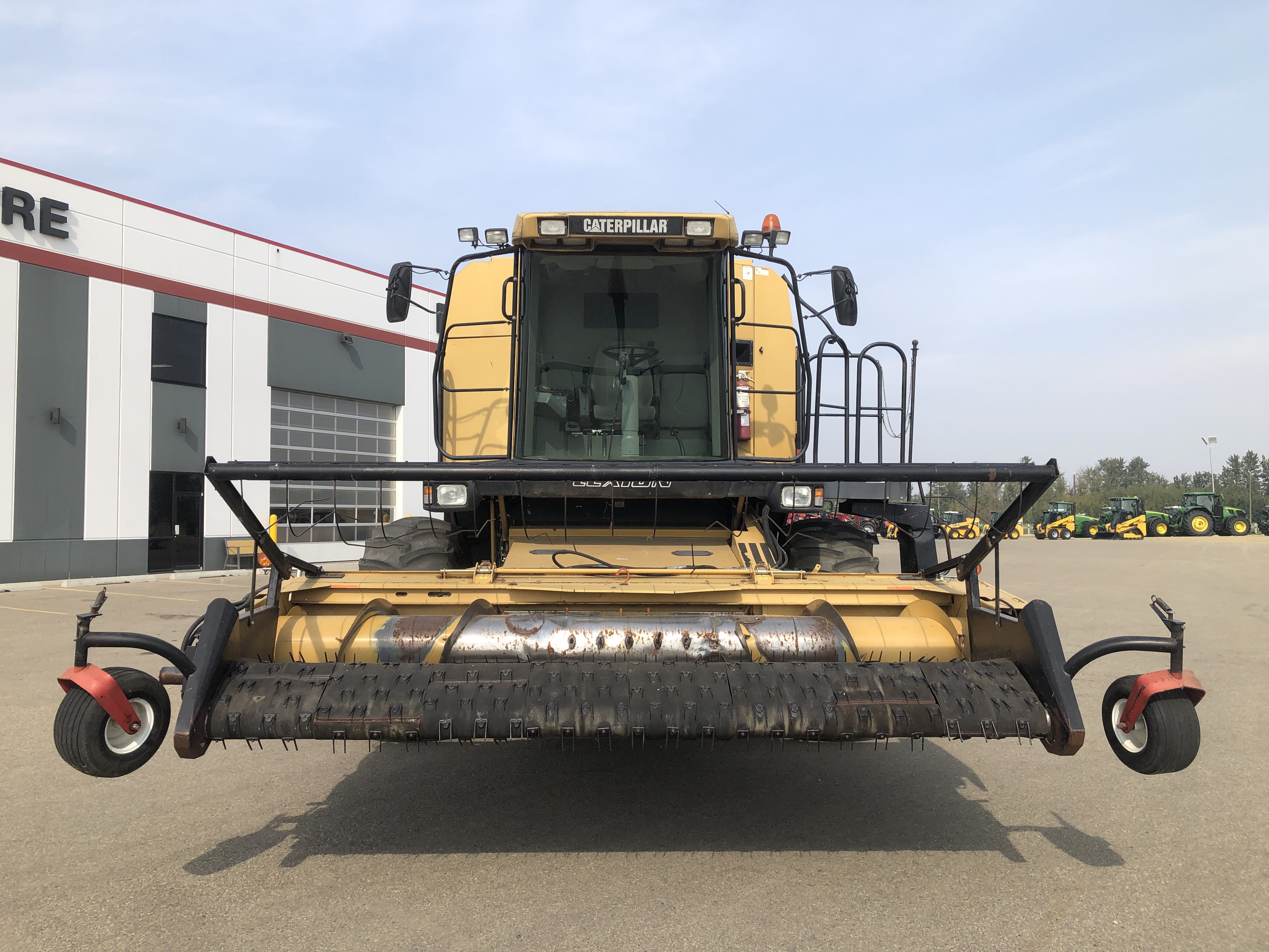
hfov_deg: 63.4
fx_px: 1026
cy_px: 476
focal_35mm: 28
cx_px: 634
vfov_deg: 49.7
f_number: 1.8
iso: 20
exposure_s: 1/1736
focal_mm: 3.99
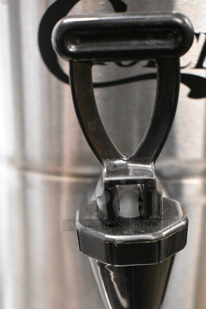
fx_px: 574
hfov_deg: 20.3
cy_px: 203
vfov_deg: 29.9
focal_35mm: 67
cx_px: 123
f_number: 4.2
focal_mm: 28
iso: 6400
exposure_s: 1/60
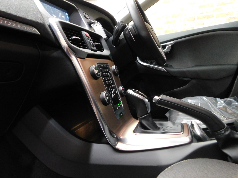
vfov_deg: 56.8
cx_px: 119
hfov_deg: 71.6
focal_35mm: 24
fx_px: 165
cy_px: 89
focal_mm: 4.1
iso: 450
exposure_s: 1/8
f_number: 3
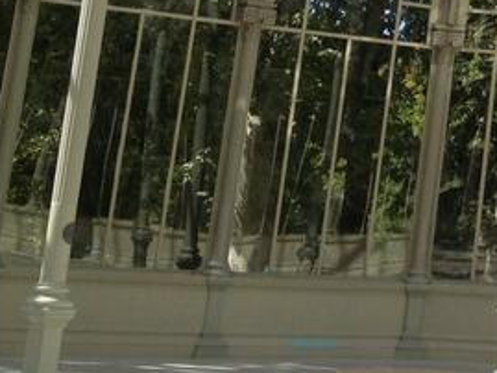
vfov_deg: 10.7
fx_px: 1910
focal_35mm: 133
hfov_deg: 13.7
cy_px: -216
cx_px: 809
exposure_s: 1/812
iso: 50
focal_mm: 4.28
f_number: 2.4
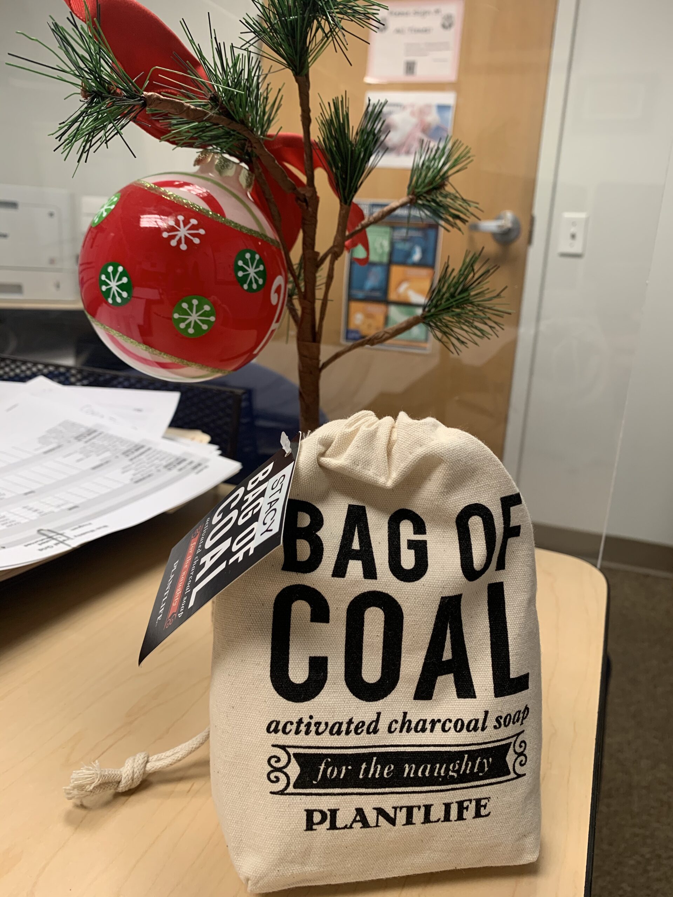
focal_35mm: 26
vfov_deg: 67.3
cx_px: 336
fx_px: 674
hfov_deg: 53.1
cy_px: 448
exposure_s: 1/60
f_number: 1.8
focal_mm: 4.25
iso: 80
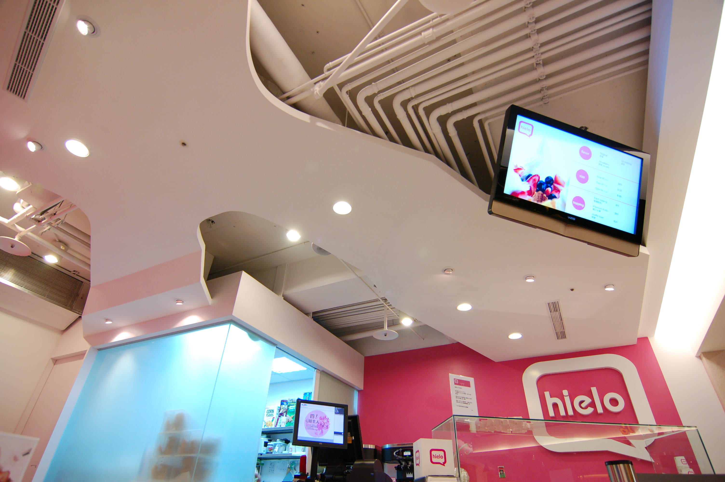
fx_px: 362
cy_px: 241
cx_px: 362
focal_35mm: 18
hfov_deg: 90.1
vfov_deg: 67.3
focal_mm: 12
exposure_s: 1/30
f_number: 4.8
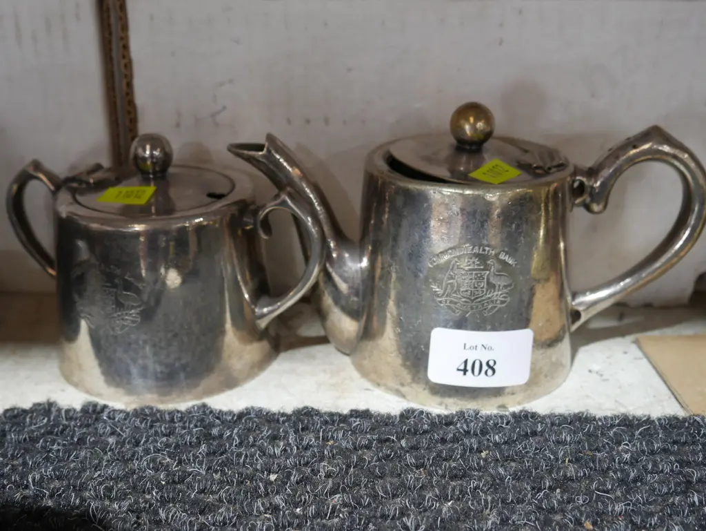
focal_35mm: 42
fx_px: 857
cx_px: 353
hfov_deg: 44.8
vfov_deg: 34.4
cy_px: 266
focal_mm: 21
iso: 1250
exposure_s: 1/60
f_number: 4.6
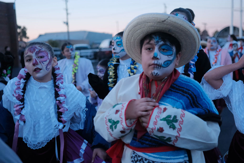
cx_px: 122
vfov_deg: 28.1
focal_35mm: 48
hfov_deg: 41.1
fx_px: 325
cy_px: 82
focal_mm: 32
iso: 3200
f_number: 1.8
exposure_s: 1/800
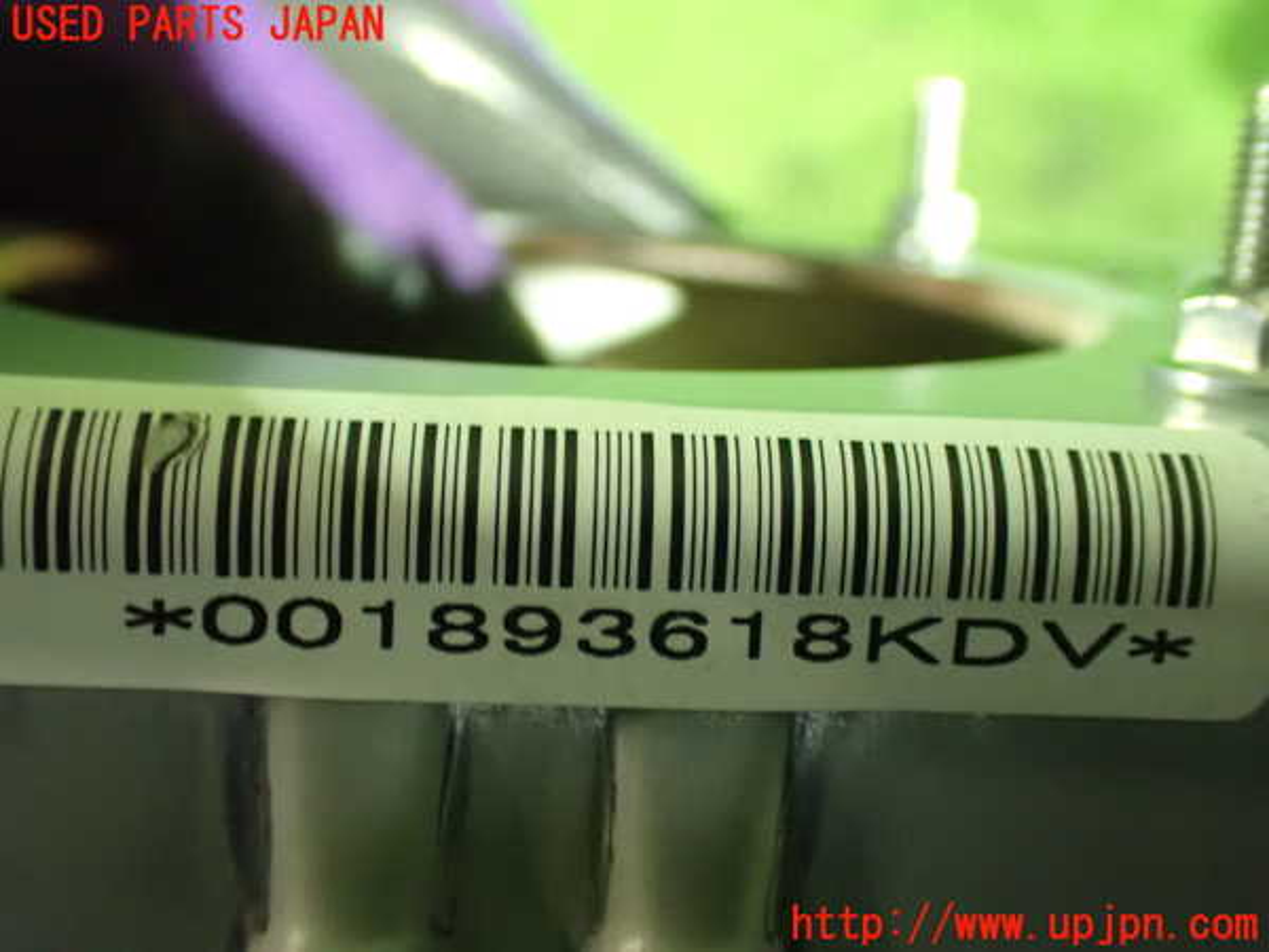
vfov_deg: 35.1
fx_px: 1503
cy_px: 476
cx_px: 634
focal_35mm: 41
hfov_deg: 45.8
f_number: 2.8
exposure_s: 1/8
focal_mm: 7.31
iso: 1600
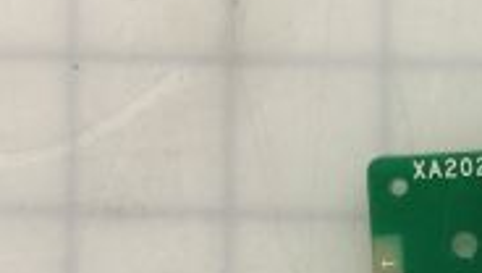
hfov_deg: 19.6
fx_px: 1318
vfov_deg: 11.3
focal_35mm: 103
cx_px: 571
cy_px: 423
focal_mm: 4.15
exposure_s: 1/30
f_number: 2.2
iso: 50
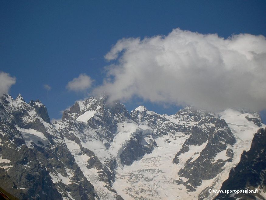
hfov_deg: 19.3
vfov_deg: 14.5
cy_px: 100
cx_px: 133
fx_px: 784
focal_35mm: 102
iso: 50
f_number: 8.3
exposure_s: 1/400
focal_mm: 16.8
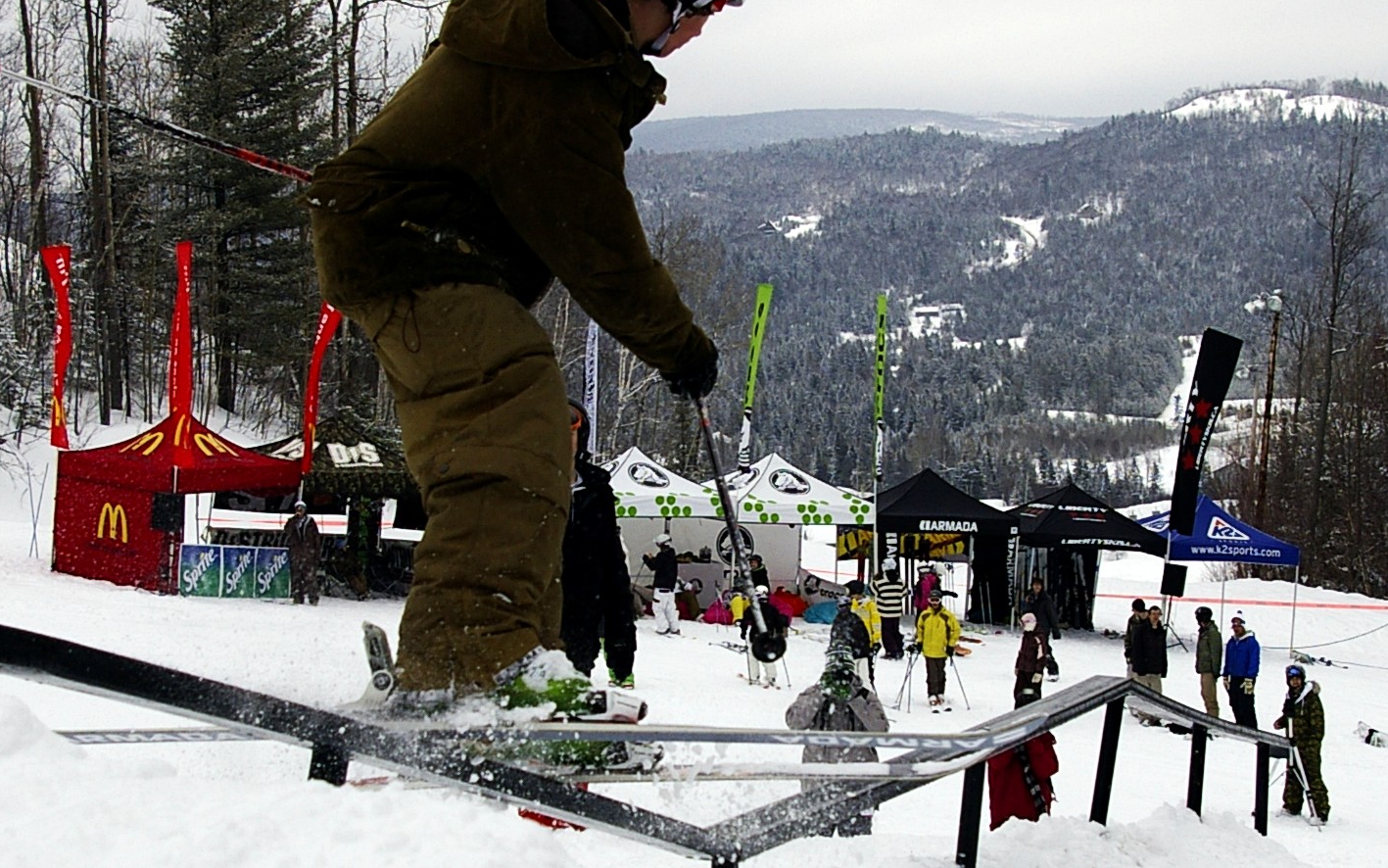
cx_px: 684
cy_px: 485
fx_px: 2576
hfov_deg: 30.2
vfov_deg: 19.1
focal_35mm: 68
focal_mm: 21
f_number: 4.5
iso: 200
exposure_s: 1/1500
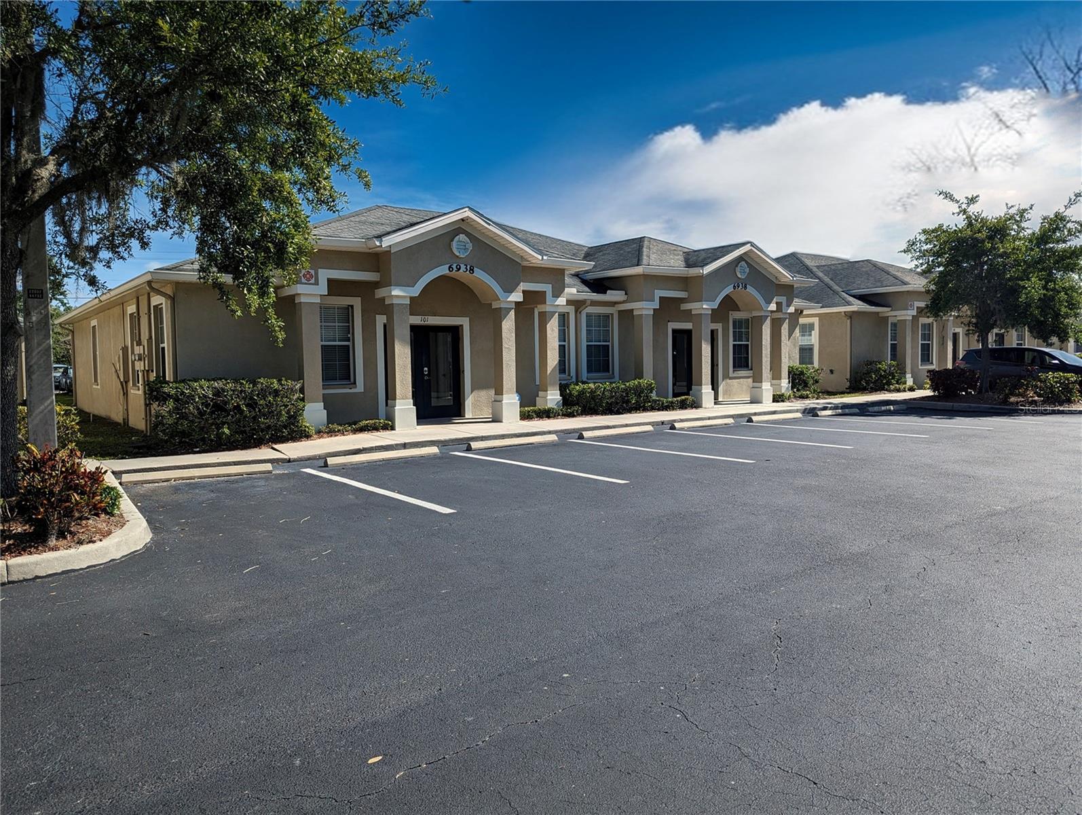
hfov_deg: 71.5
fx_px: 751
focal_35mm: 24
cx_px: 541
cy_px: 408
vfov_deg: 56.9
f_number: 1.85
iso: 46
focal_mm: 6.81
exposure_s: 1/2358
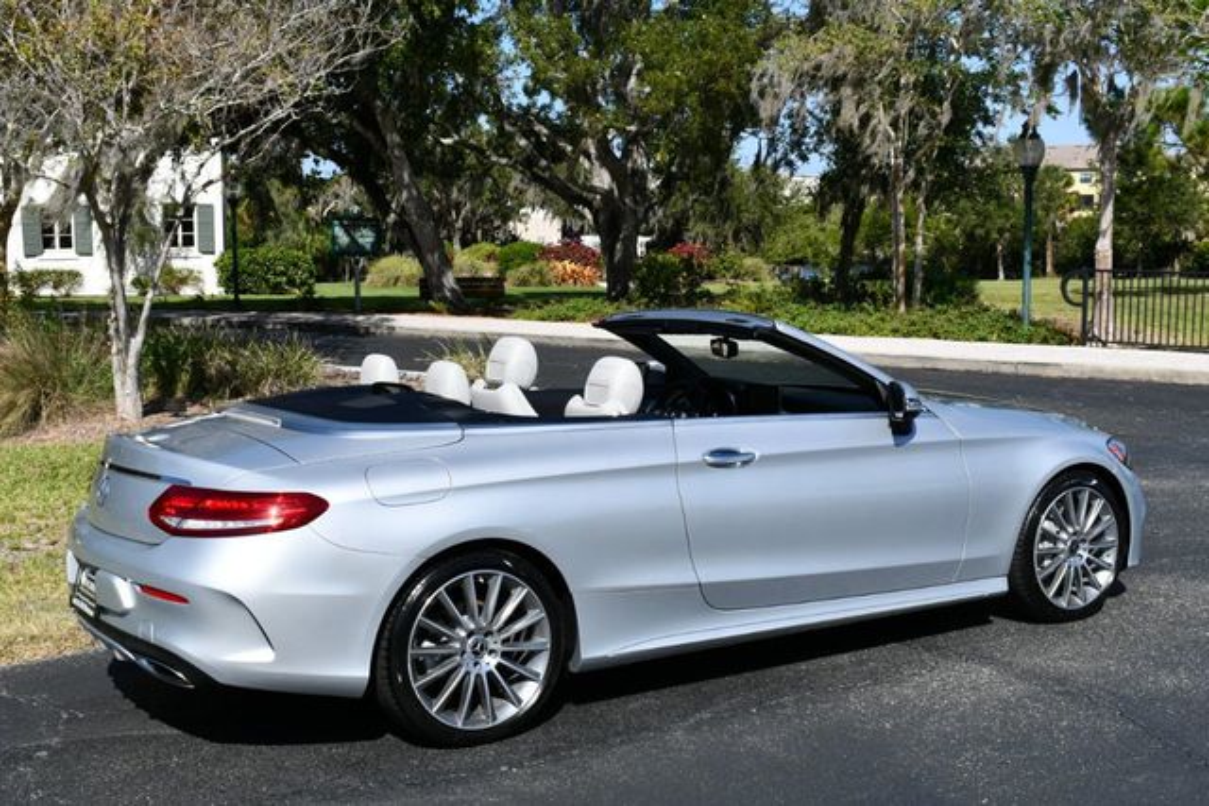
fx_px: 1545
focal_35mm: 46
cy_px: 403
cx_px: 604
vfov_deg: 29.3
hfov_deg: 42.7
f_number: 9
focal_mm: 23
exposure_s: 1/320
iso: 100
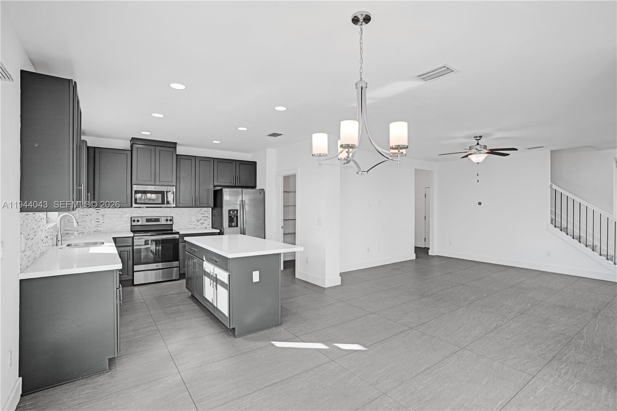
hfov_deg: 96.8
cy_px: 206
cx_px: 308
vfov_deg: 73.7
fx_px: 274
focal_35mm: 16
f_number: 5.6
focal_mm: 16
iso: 320
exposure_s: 1/250
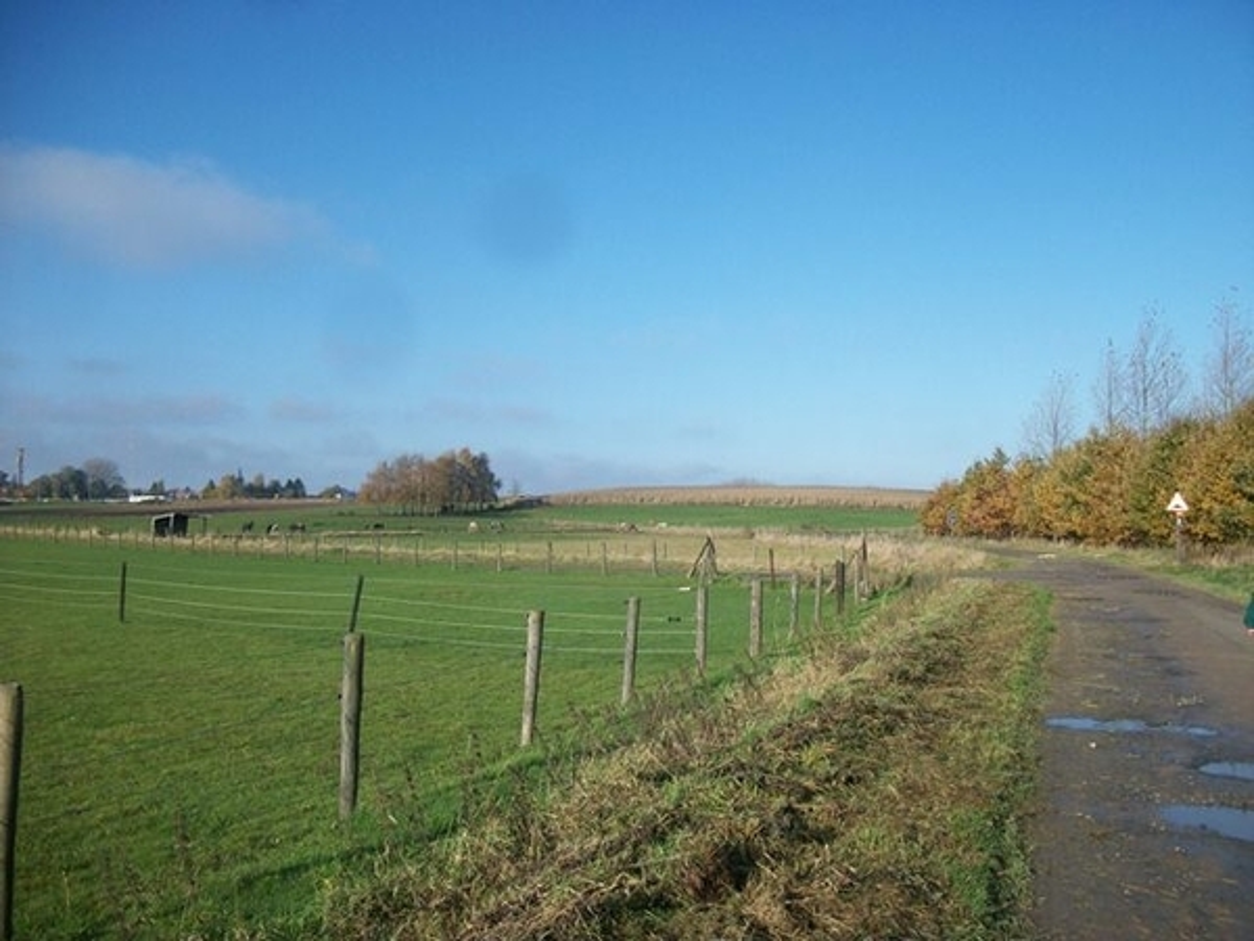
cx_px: 627
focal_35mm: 32
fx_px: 1159
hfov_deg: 56.8
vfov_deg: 44.2
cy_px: 470
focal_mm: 5.7
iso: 80
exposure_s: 1/160
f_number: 8.8
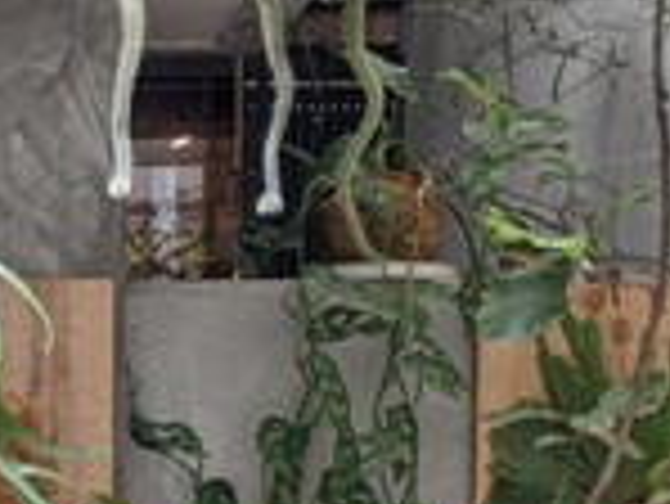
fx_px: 2809
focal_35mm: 145
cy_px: 554
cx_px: -229
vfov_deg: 10.1
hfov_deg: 13.1
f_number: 1.73
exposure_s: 1/80.1
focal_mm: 4.38
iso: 50
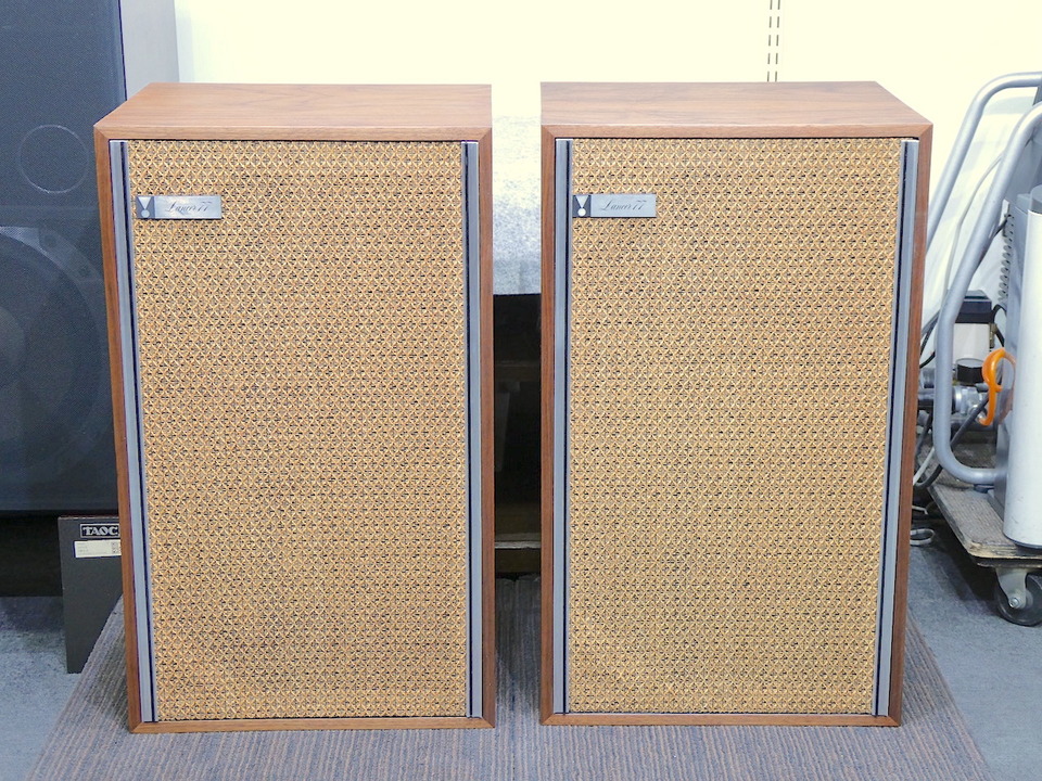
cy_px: 390
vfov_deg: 24.0
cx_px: 521
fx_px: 1836
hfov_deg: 31.7
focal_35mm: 61
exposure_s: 1/4
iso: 200
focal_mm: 10.9
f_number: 4.3
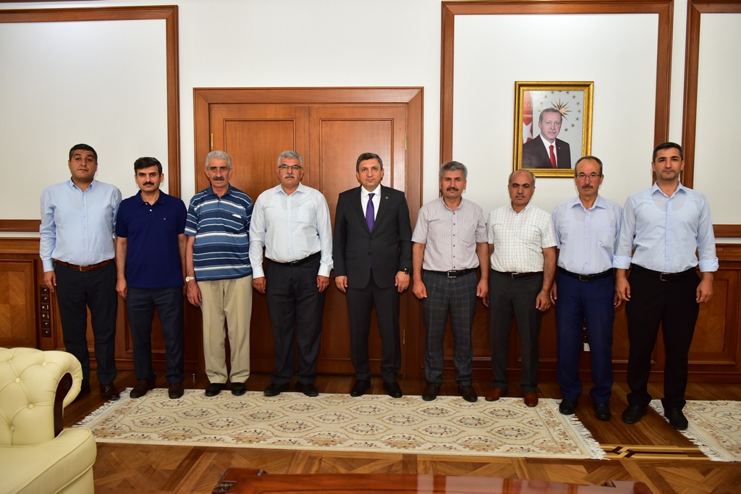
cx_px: 370
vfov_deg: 45.0
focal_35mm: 29
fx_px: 597
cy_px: 247
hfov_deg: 63.7
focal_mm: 29
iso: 2000
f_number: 5
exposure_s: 1/100
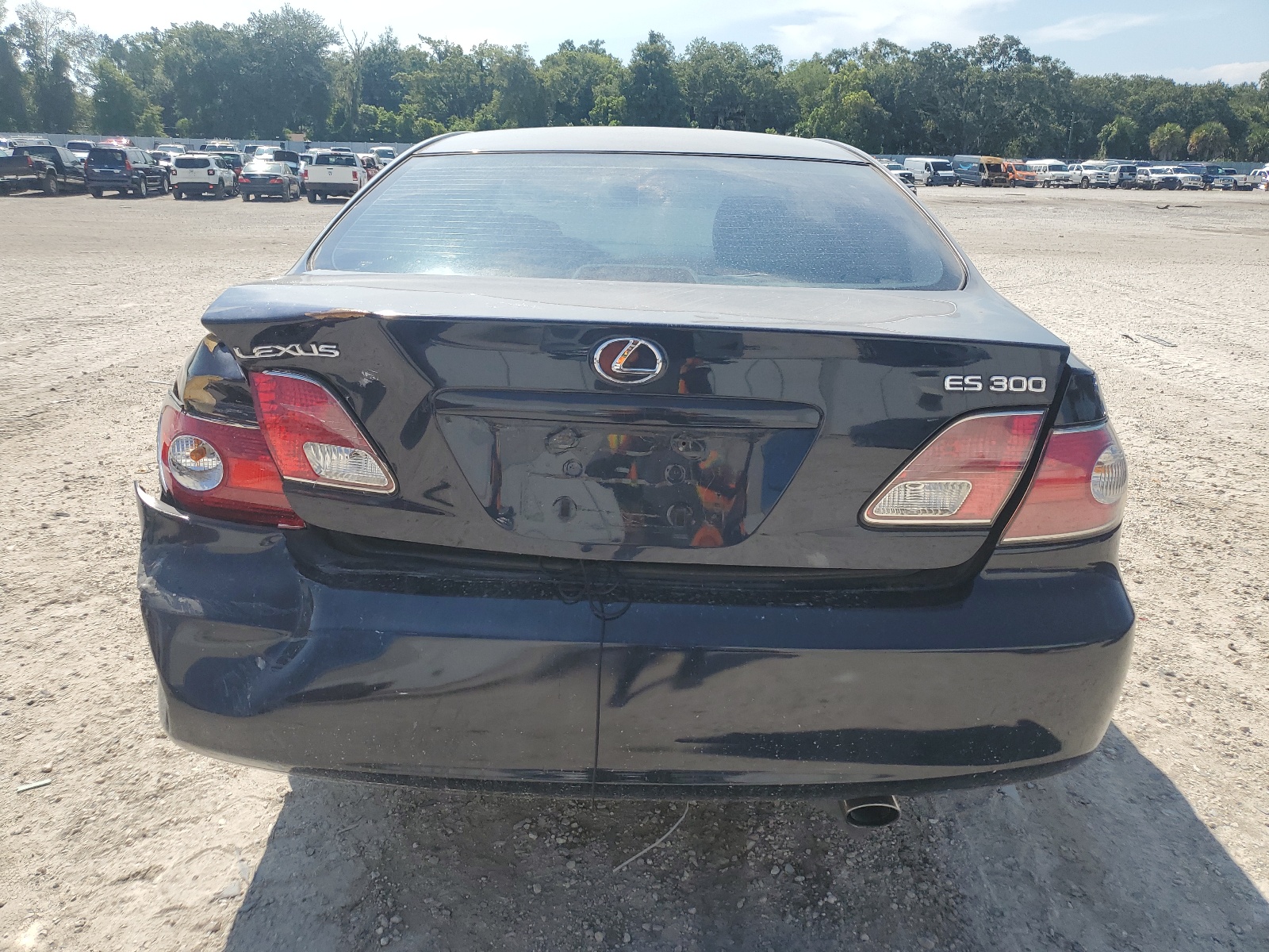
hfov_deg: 67.3
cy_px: 476
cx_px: 634
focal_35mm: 26
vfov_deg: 53.1
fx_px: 953
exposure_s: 1/3333
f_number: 1.5
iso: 50
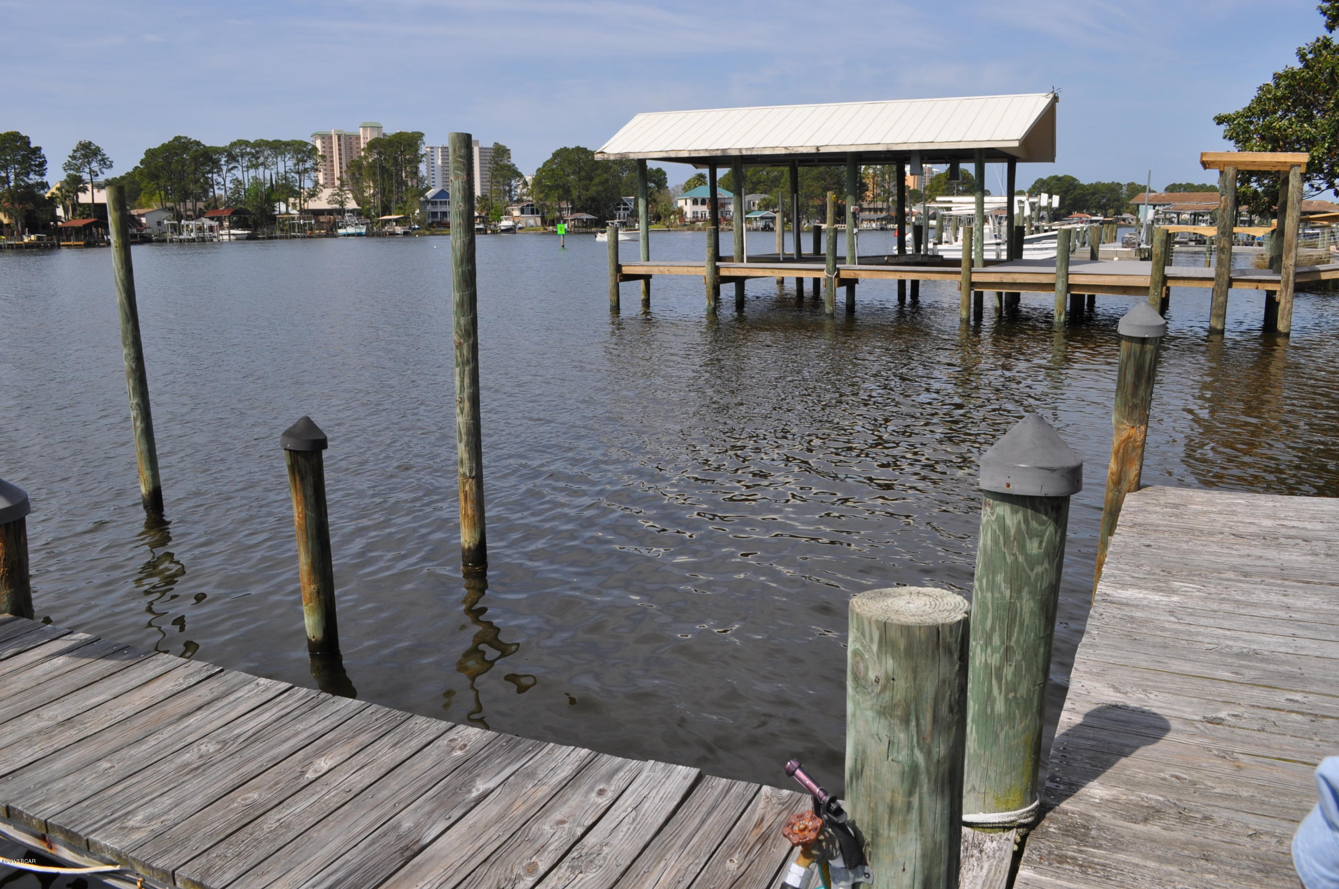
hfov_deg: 67.4
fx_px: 1003
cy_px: 444
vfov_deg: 47.8
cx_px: 670
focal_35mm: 27
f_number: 10
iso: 200
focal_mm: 18
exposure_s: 1/400
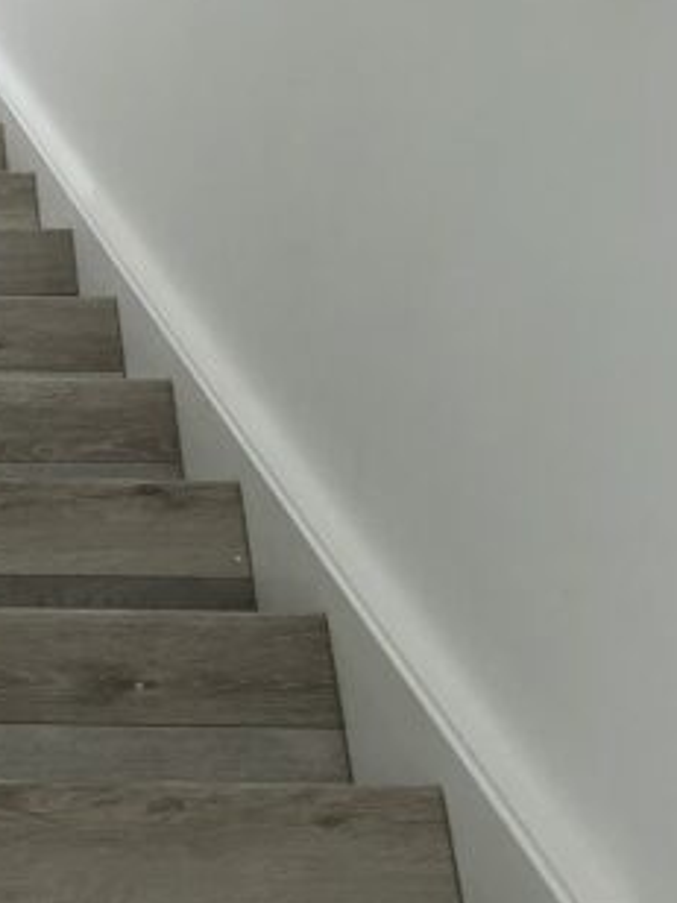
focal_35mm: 93
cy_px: 589
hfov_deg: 14.7
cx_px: -369
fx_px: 2425
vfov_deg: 21.0
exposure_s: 1/466
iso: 20
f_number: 1.8
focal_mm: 4
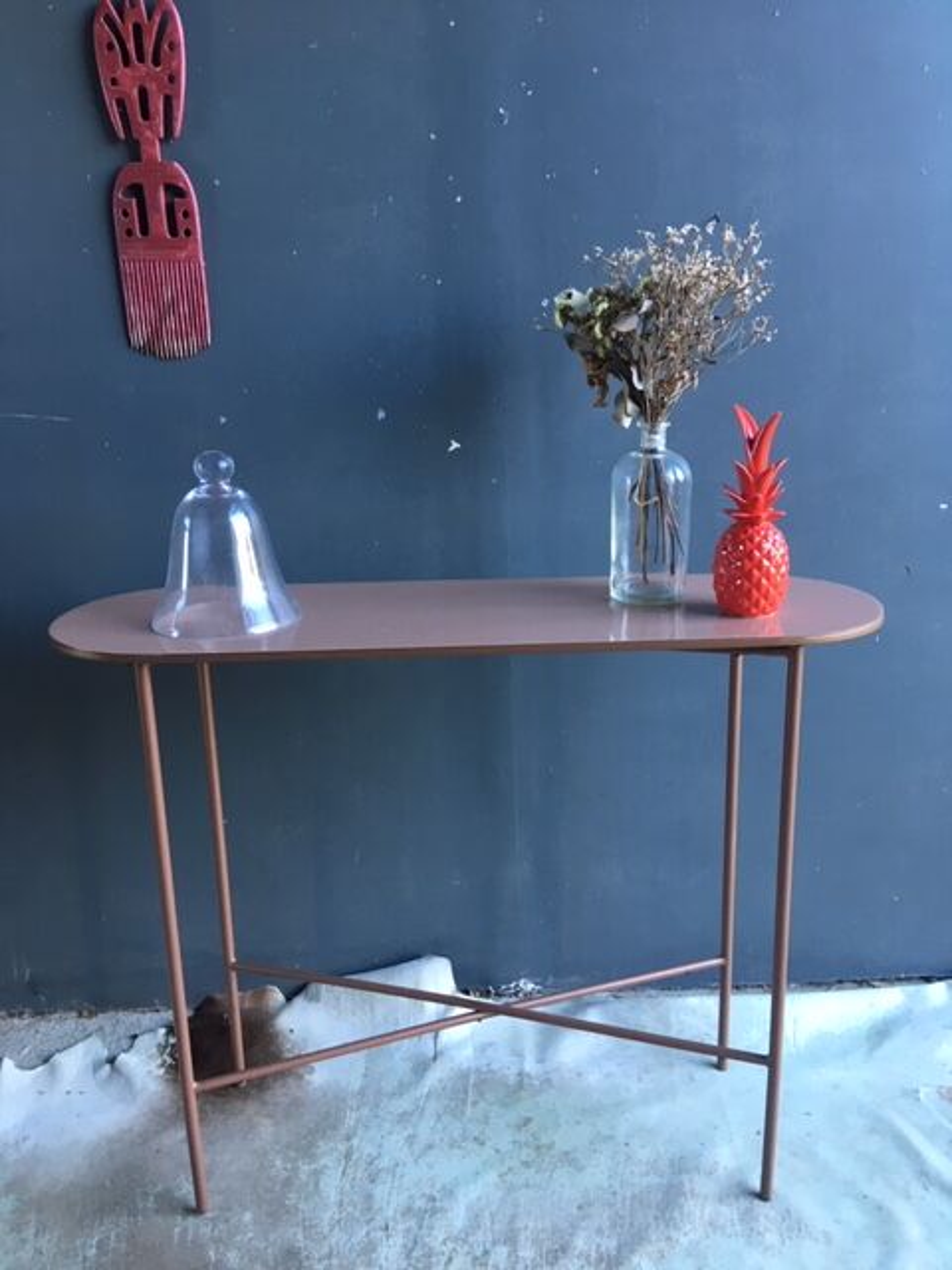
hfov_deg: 48.2
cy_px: 635
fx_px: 1063
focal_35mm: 29
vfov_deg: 61.7
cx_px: 476
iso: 64
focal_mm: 4.15
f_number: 2.2
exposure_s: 1/33
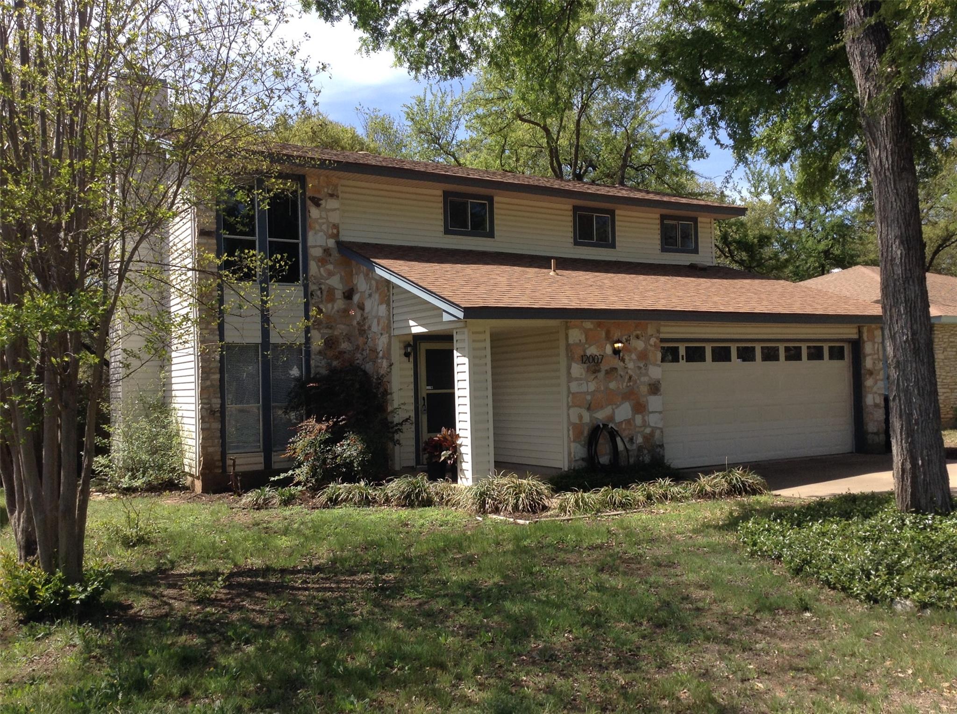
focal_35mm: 33
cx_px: 478
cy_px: 357
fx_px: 911
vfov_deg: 42.8
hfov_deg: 55.4
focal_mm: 3.3
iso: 25
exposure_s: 1/637
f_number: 2.4
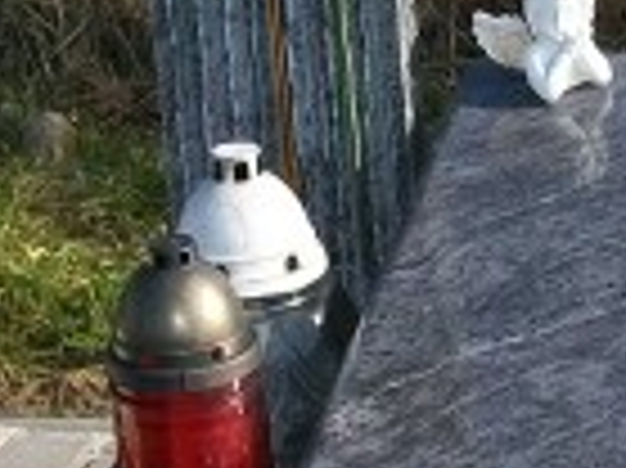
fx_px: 2999
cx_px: 356
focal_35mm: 166
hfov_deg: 11.9
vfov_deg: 8.9
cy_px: 392
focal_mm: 6
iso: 80
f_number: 4.8
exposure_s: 1/400
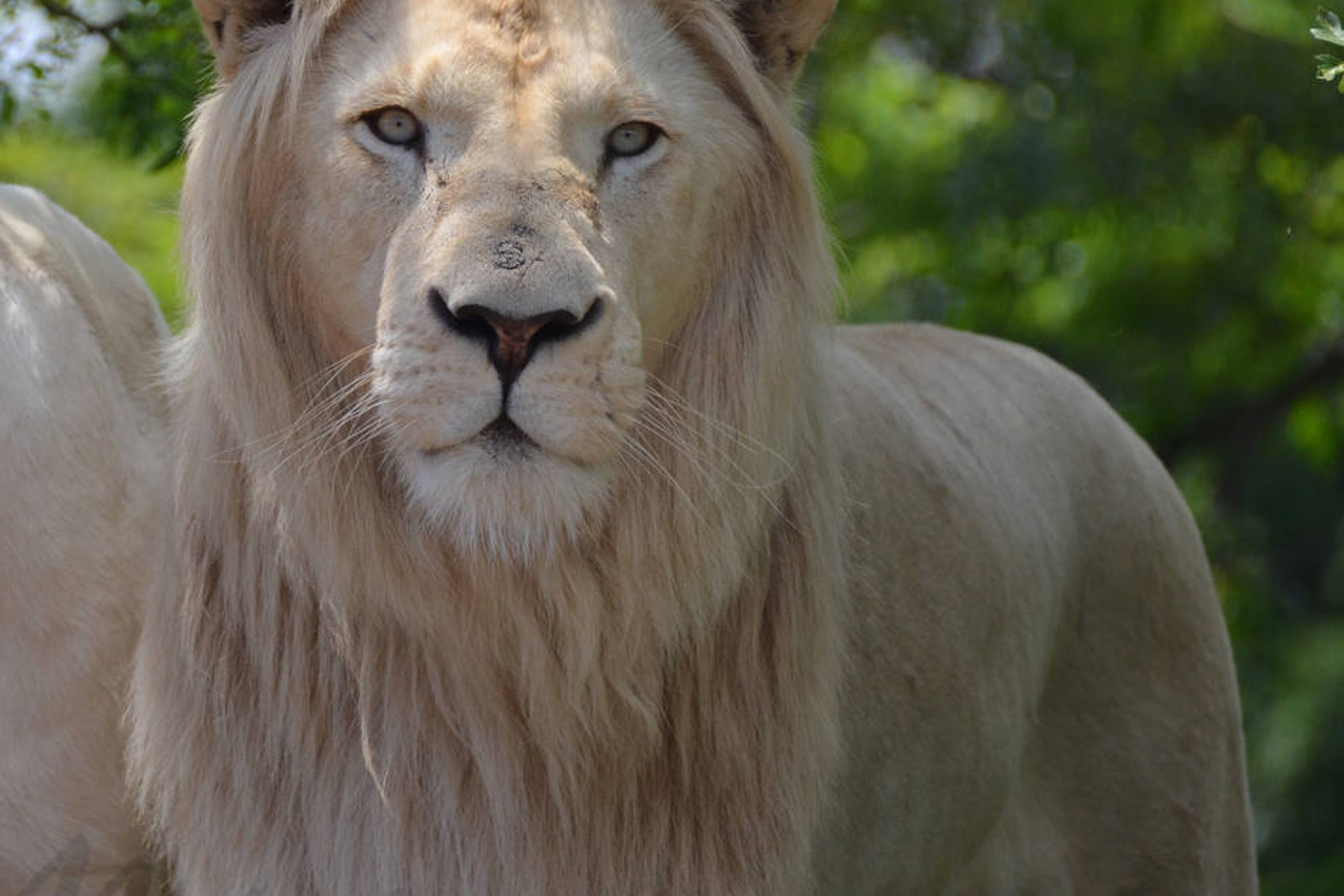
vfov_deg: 1.8
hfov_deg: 2.7
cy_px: 346
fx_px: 28520
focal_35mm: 764
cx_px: 281
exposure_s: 1/1000
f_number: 5.6
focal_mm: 300
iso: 400
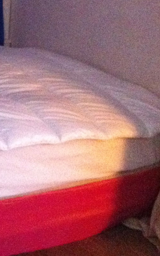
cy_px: 14
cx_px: -89
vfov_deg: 20.7
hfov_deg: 12.6
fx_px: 684
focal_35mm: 98
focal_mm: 3.85
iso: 1000
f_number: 2.8
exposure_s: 1/15
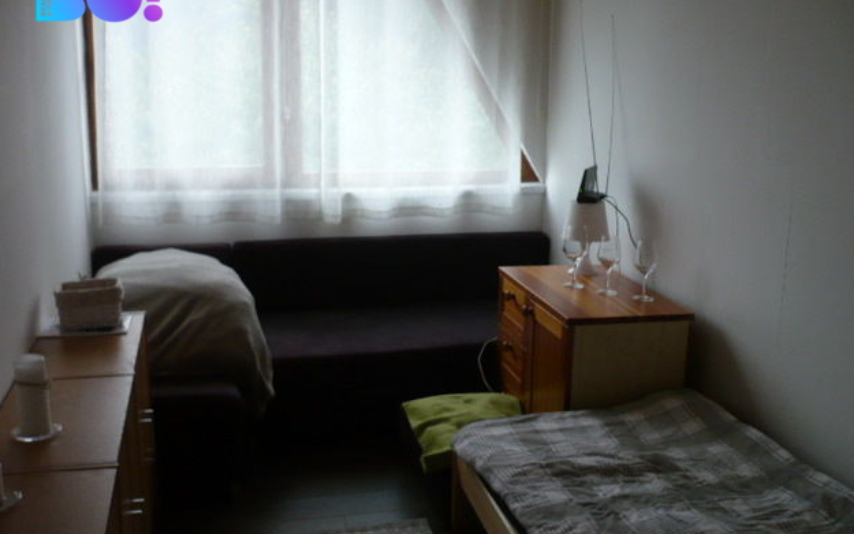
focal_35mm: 38
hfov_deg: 51.5
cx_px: 421
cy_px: 258
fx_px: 885
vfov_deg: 33.6
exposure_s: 1/30
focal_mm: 5.8
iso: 160
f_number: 2.8
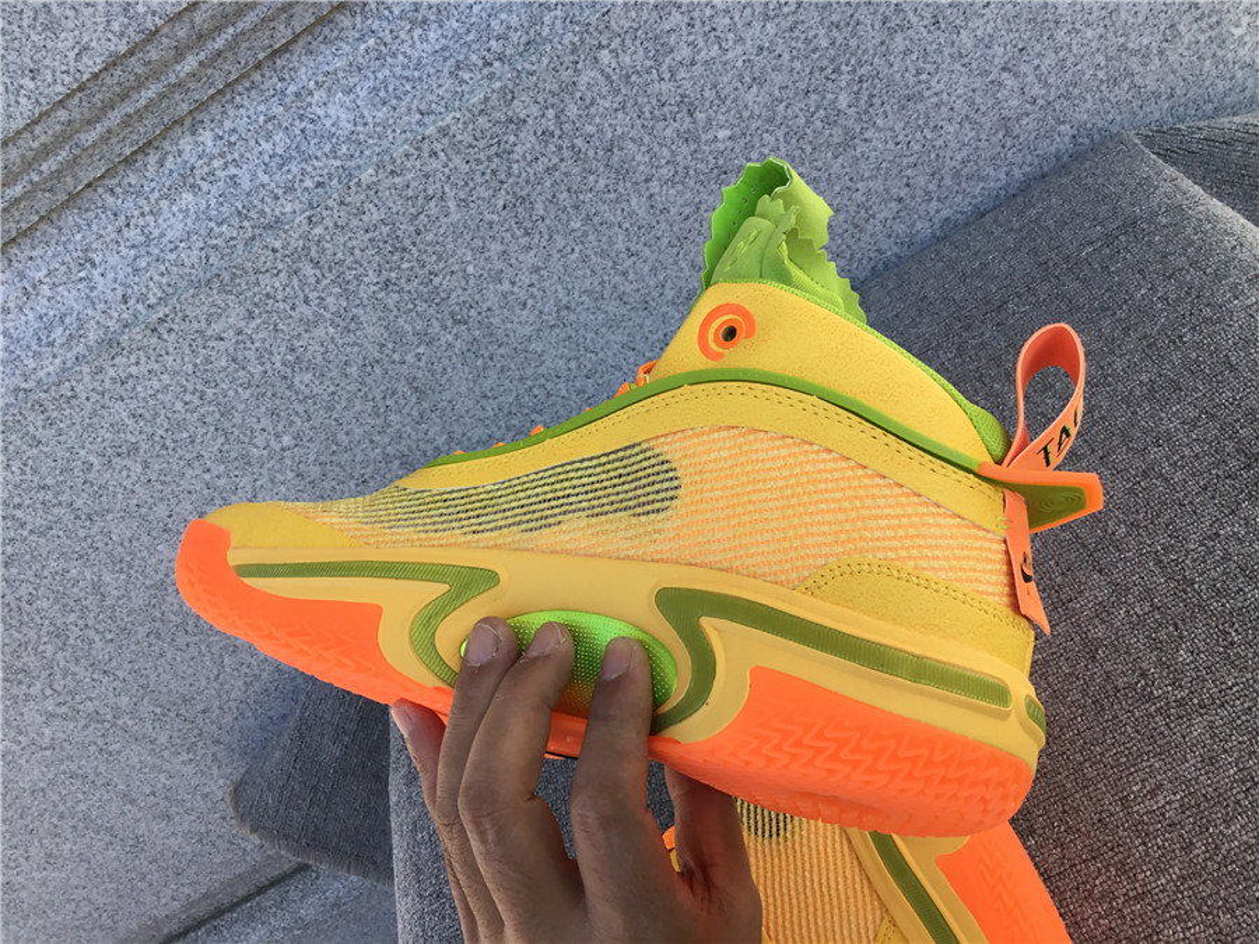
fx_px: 1127
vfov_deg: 45.4
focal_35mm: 31
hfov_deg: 58.4
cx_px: 630
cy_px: 472
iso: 25
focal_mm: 3.3
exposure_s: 1/407
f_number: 2.4
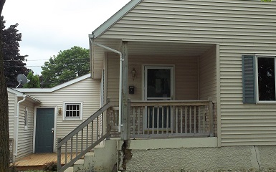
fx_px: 504
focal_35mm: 67
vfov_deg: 19.3
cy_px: 59
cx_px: 201
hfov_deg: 30.2
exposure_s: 1/200
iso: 80
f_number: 4.5
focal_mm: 6.3
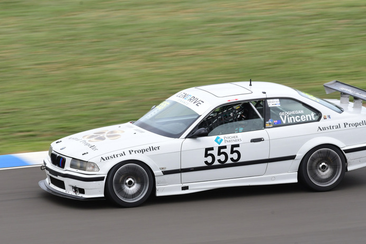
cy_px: 117
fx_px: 4769
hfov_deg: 4.4
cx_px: 194
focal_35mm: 469
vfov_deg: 2.9
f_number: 13
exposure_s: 1/250
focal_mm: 270
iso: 400
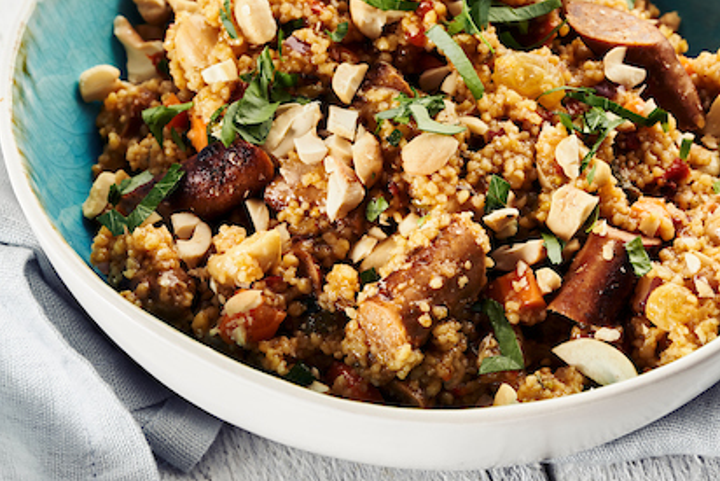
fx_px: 2621
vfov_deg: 10.5
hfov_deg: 15.6
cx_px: 414
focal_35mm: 131
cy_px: 192
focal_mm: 90
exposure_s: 1/125
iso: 200
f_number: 11
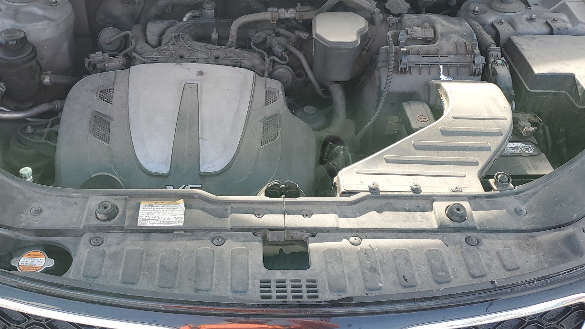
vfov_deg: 31.9
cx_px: 267
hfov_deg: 53.9
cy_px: 124
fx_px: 574
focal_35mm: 37
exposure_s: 1/270
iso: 50
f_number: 1.5
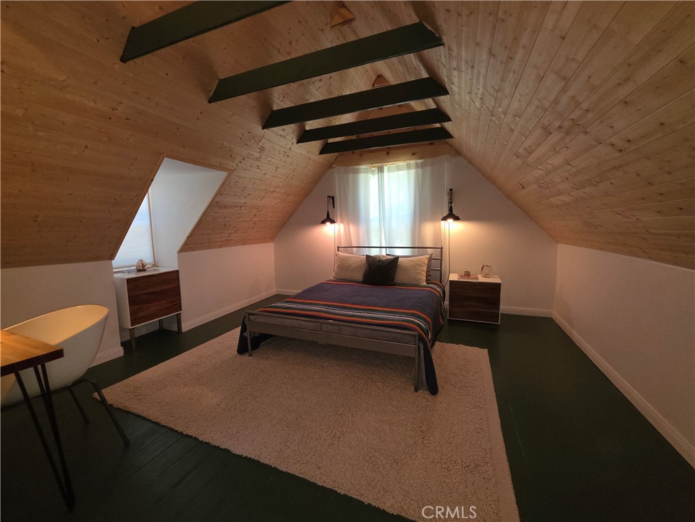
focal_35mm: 13
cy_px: 261
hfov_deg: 106.2
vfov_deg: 89.9
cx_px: 348
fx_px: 261
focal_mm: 2.2
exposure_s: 1/60
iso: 160
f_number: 1.9
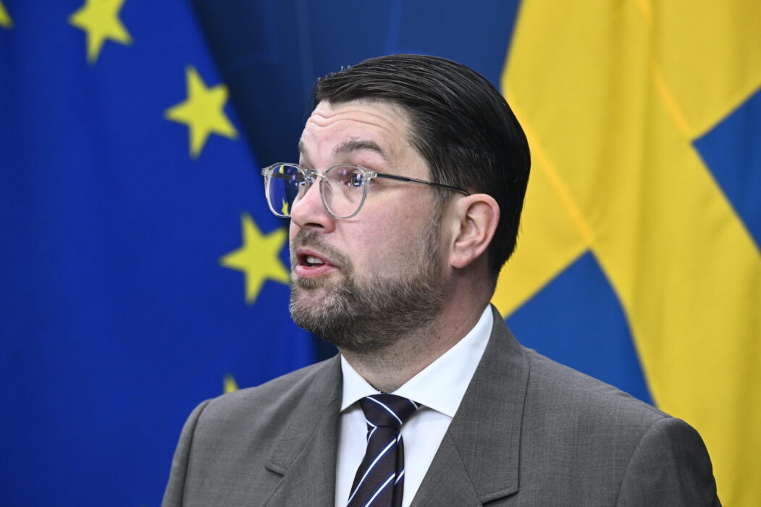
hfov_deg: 10.3
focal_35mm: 200
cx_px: 380
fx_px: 4226
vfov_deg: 6.9
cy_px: 254
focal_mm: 200
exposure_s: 1/200
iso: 1250
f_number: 5
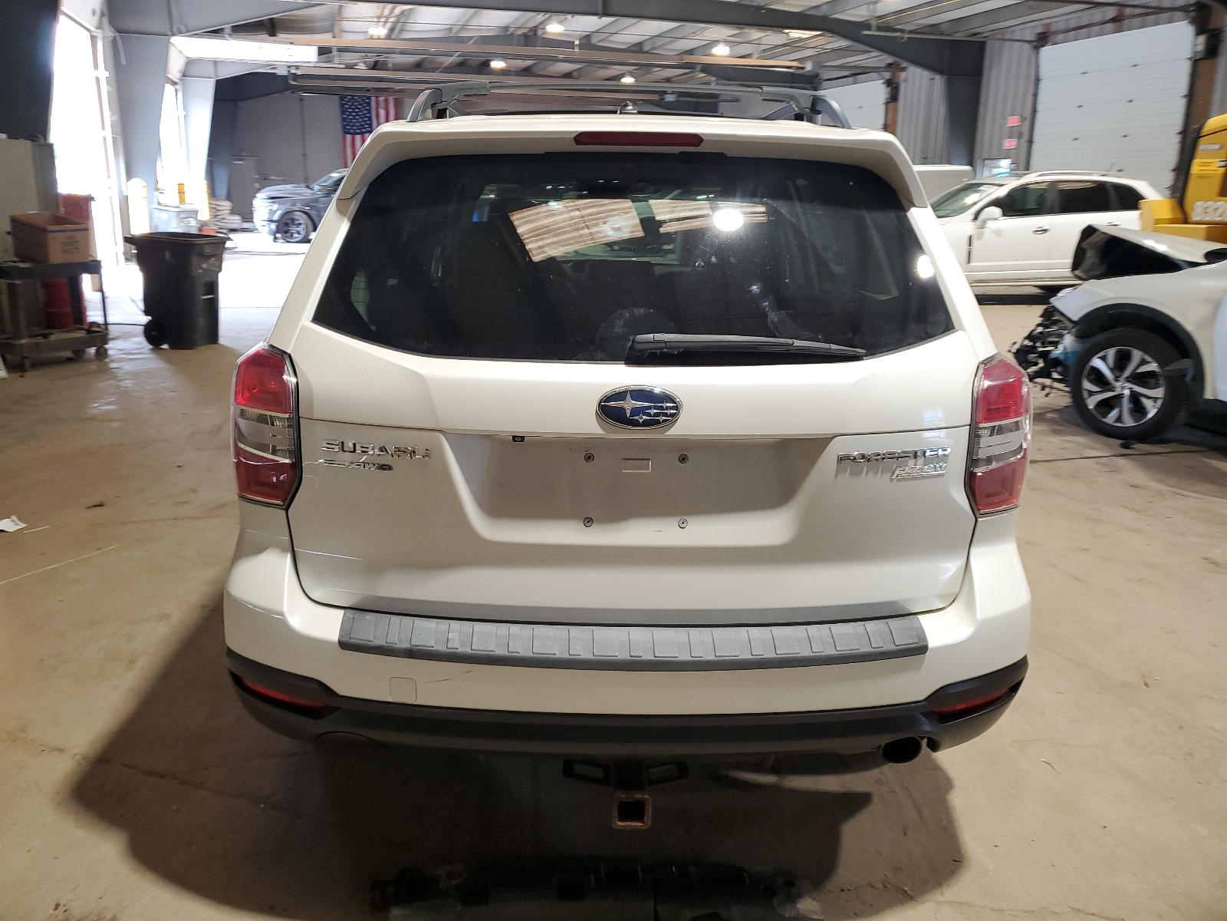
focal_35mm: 26
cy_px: 460
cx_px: 614
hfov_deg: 67.3
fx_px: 922
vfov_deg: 53.1
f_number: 1.5
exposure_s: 1/60.2
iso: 89
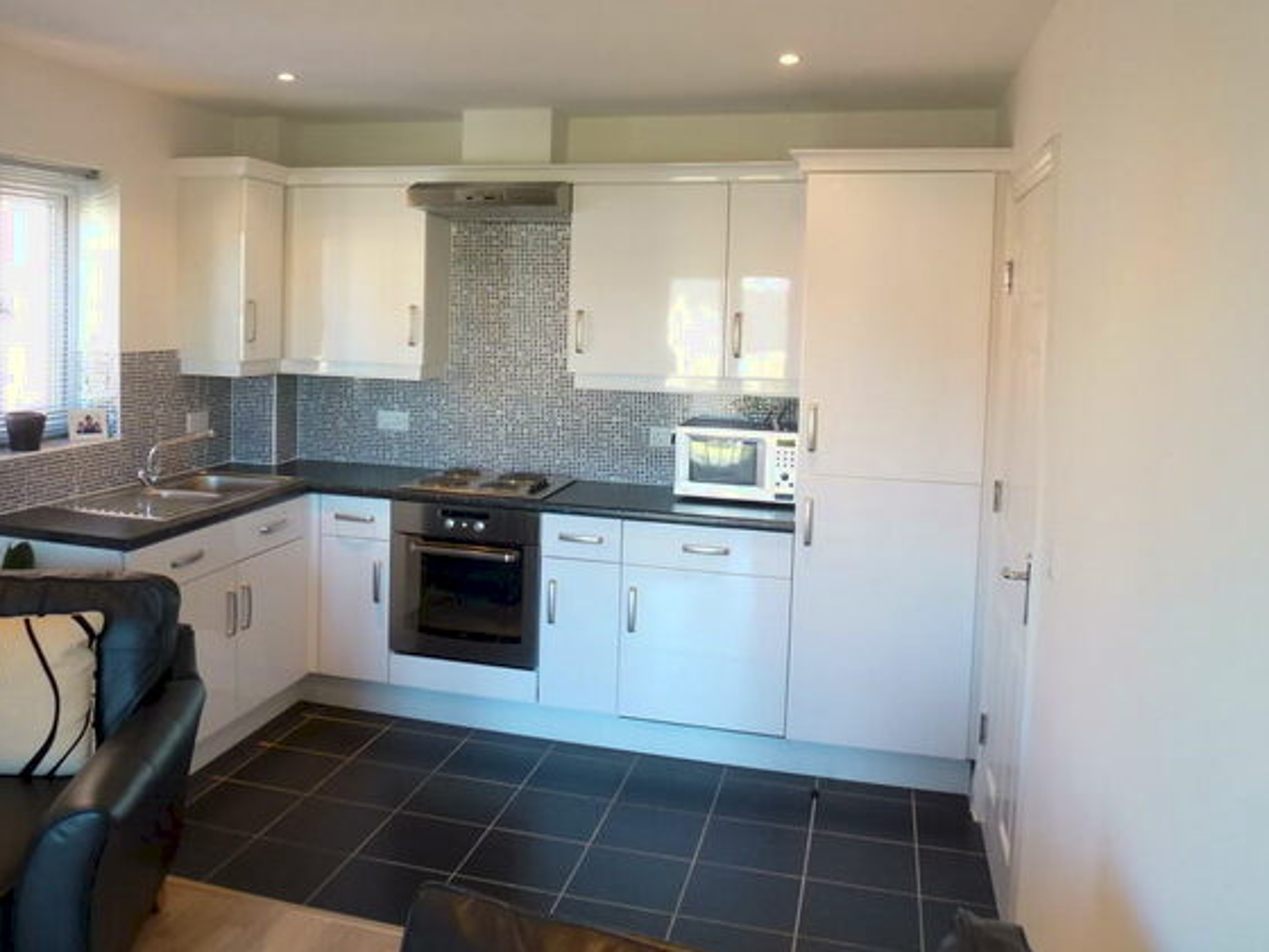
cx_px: 517
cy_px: 373
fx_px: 1100
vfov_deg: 46.5
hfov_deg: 59.5
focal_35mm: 30
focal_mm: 4.3
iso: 200
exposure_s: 1/25
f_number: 3.3
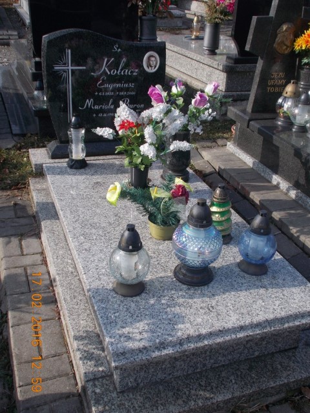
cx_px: 155
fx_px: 466
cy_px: 206
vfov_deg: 47.9
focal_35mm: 39
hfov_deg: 36.8
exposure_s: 1/400
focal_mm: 6.9
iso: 80
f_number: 3.9
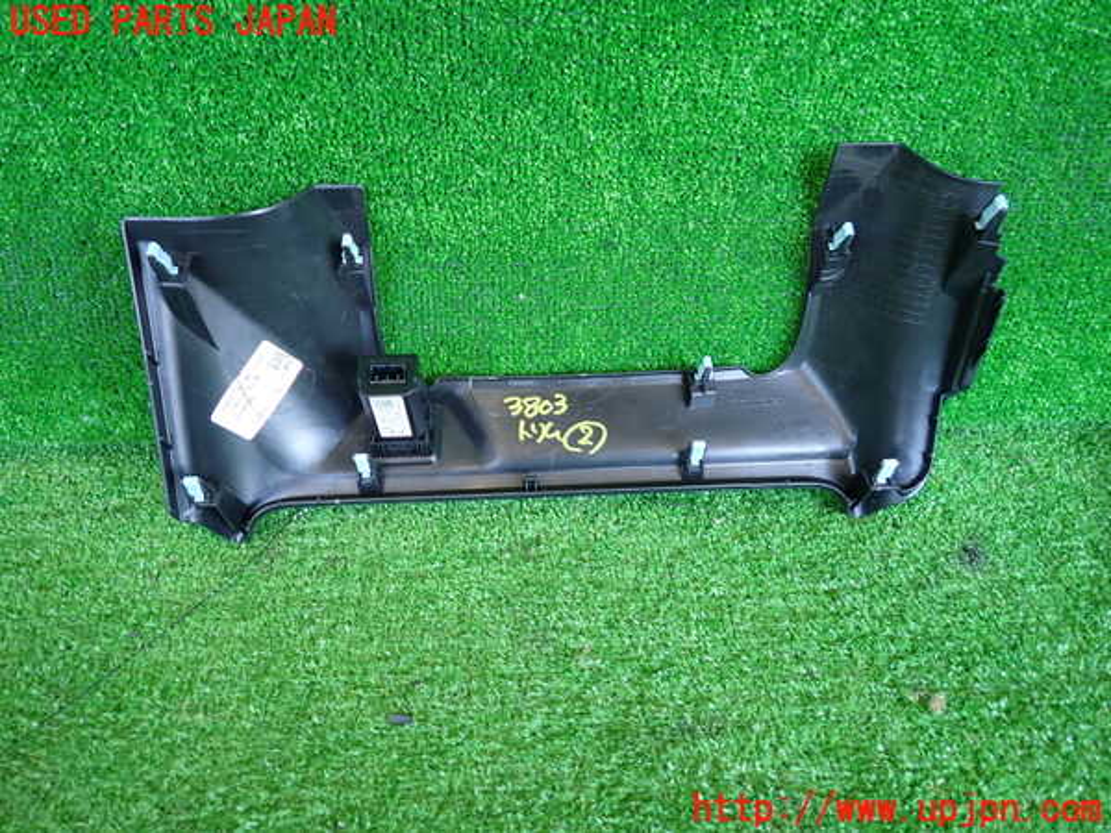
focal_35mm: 25
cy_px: 416
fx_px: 802
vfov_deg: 54.9
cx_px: 556
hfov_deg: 69.4
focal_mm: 4.5
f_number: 2
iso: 200
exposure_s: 1/50
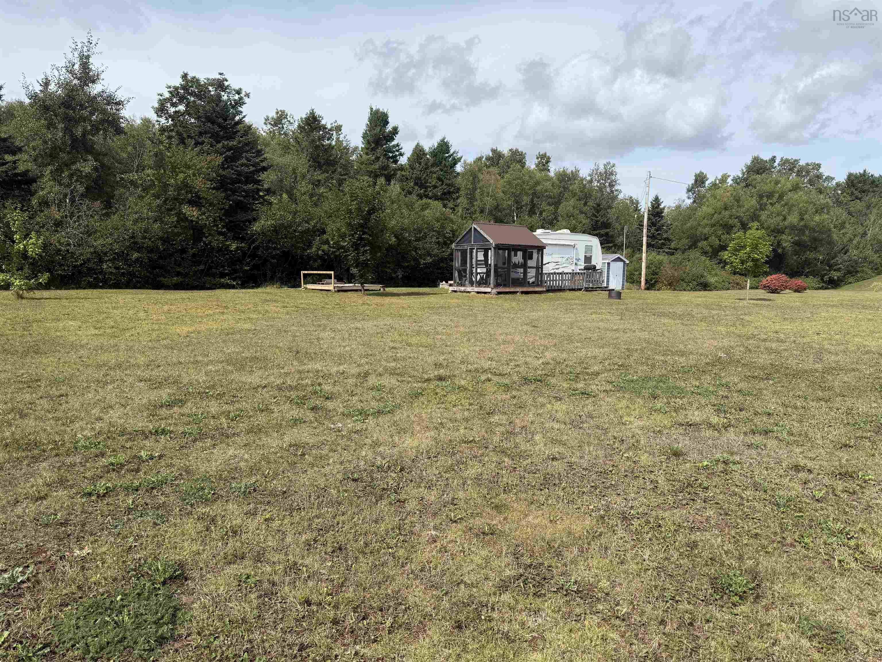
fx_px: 612
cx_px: 441
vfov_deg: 56.8
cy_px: 331
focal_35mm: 24
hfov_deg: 71.6
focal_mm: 6.76
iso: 80
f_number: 1.78
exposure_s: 1/4167
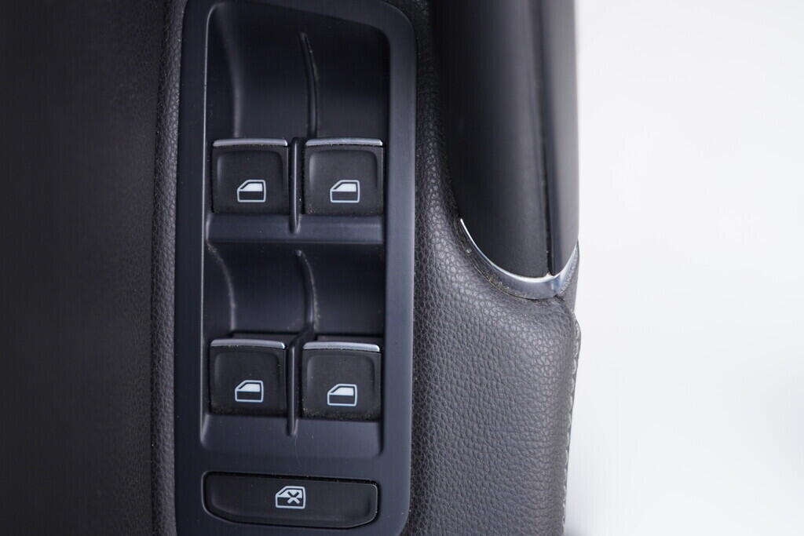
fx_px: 804
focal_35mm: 36
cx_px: 402
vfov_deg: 36.9
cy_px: 268
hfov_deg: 53.1
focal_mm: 24
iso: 320
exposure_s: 1/40
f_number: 2.8
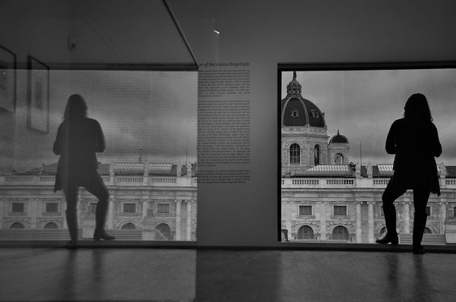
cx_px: 228
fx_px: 759
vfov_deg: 22.5
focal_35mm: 60
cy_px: 151
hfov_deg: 33.4
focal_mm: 40
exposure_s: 1/100
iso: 400
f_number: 4.5
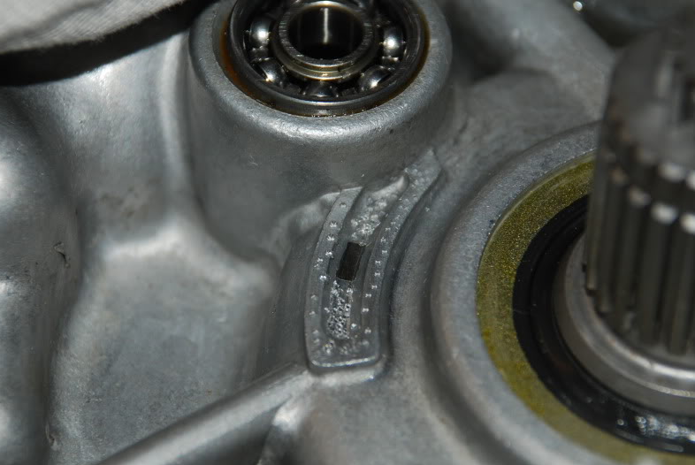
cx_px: 346
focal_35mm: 264
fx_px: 5096
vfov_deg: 5.2
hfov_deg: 7.8
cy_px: 239
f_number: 5.6
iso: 100
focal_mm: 135
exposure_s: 1/125
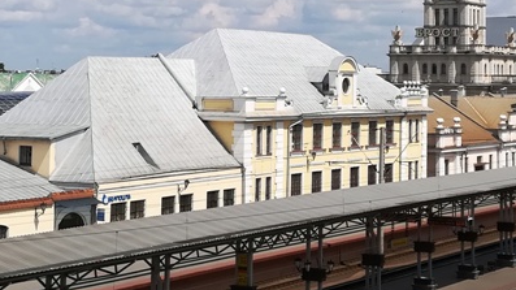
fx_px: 1176
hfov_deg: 24.5
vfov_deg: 13.8
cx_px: 372
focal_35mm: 86
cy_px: -16
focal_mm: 3.83
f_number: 2.2
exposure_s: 1/1658
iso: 50
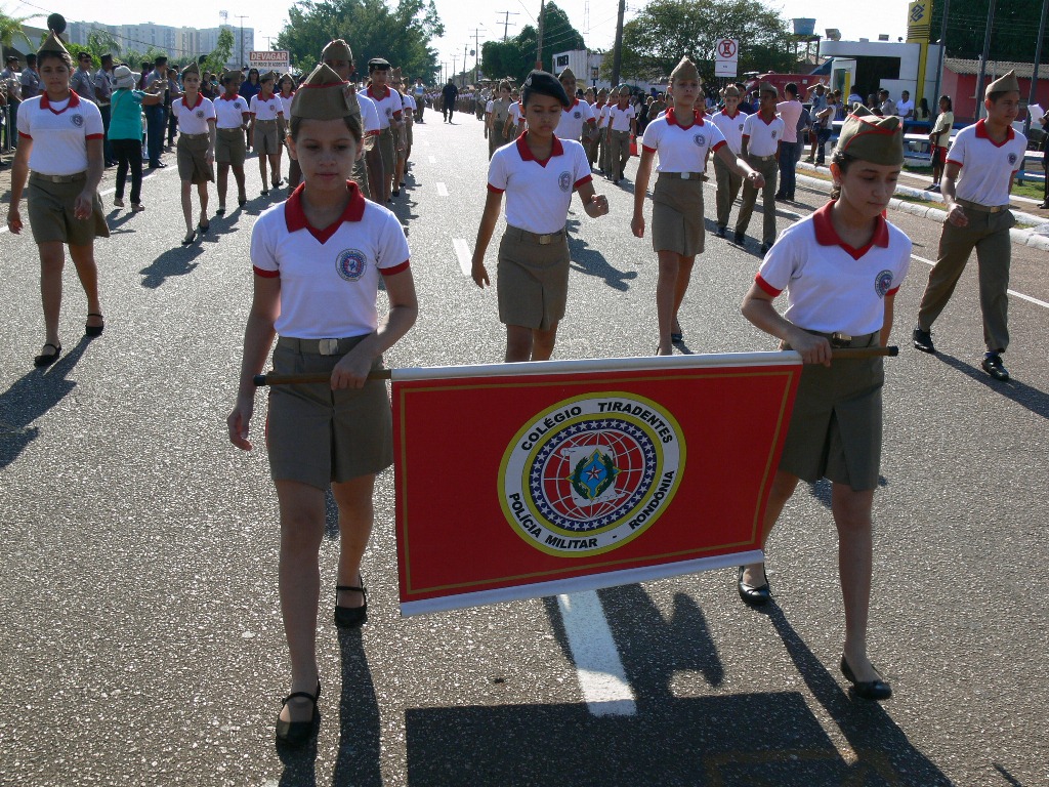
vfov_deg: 40.7
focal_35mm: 35
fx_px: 1061
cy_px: 394
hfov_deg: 52.6
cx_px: 524
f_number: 5.6
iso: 80
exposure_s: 1/250
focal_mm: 7.5
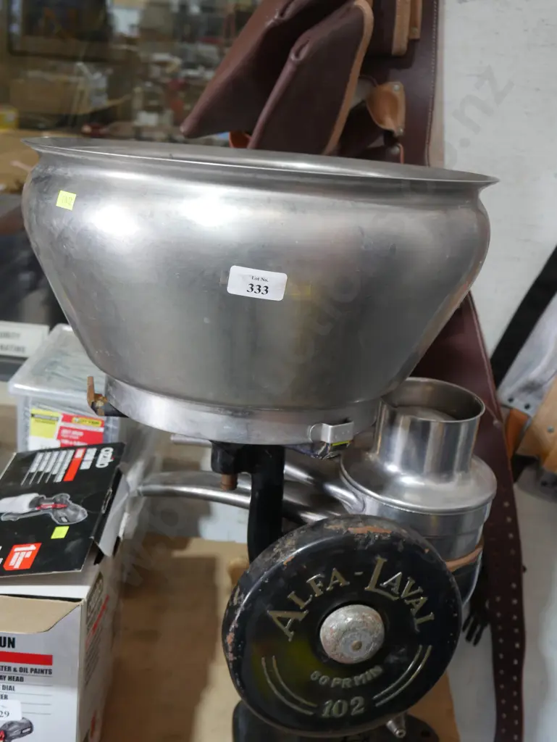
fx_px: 943
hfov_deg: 32.9
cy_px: 371
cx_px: 278
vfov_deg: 42.9
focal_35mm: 44
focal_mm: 22
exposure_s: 1/60
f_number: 4.7
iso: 1000
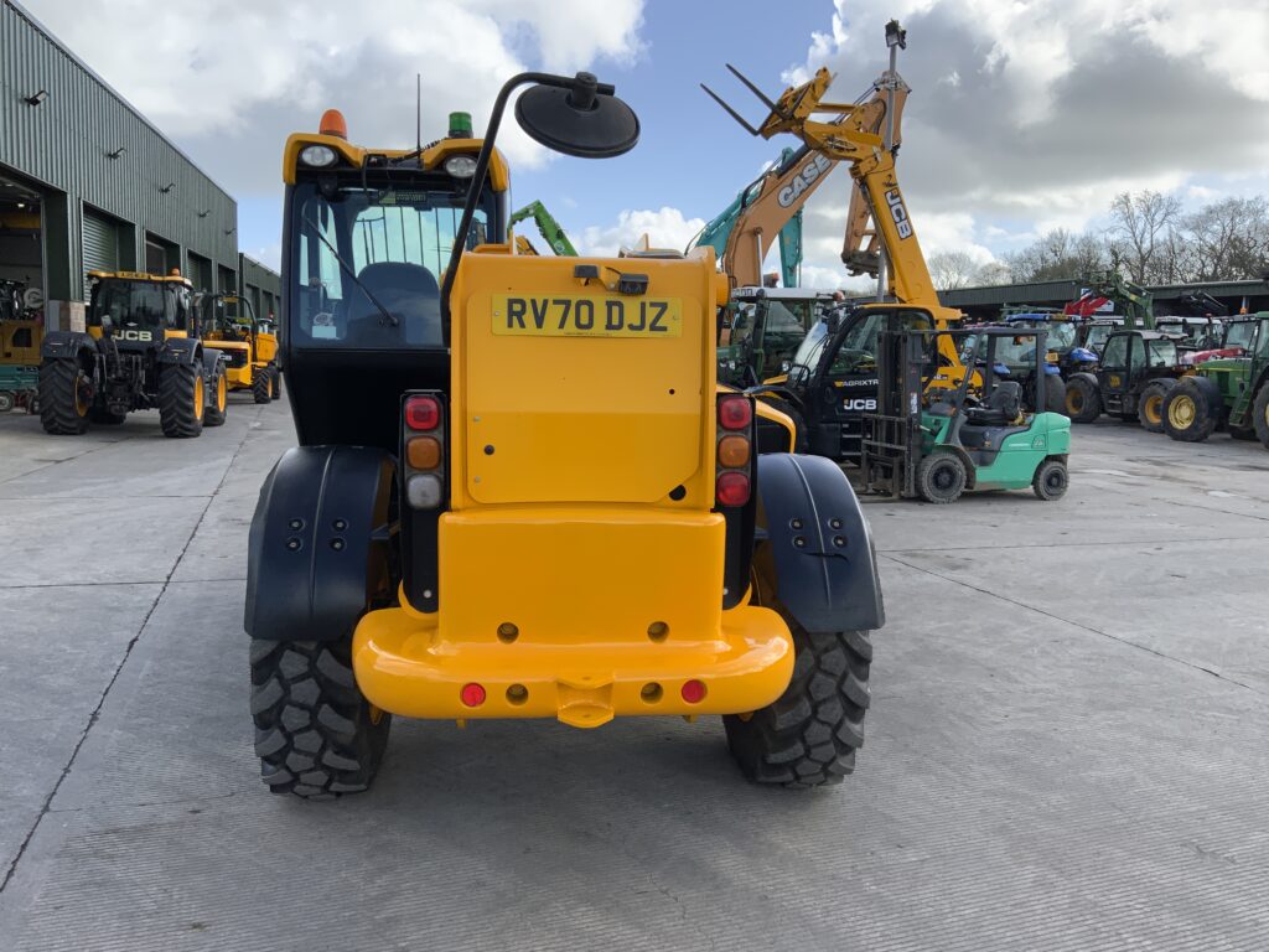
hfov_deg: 61.7
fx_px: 1063
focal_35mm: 29
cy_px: 476
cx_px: 634
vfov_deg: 48.2
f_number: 1.8
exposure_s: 1/912
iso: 16
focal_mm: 3
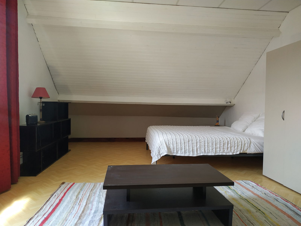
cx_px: 150
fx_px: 209
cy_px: 113
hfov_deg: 71.6
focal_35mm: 24
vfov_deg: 56.8
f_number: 1.9
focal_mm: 3.94
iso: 200
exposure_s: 1/50
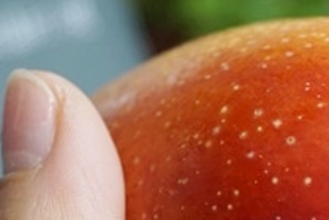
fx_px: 1266
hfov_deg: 14.4
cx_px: 391
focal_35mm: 138
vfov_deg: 9.8
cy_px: 222
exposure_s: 1/60
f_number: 5
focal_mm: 31
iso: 500
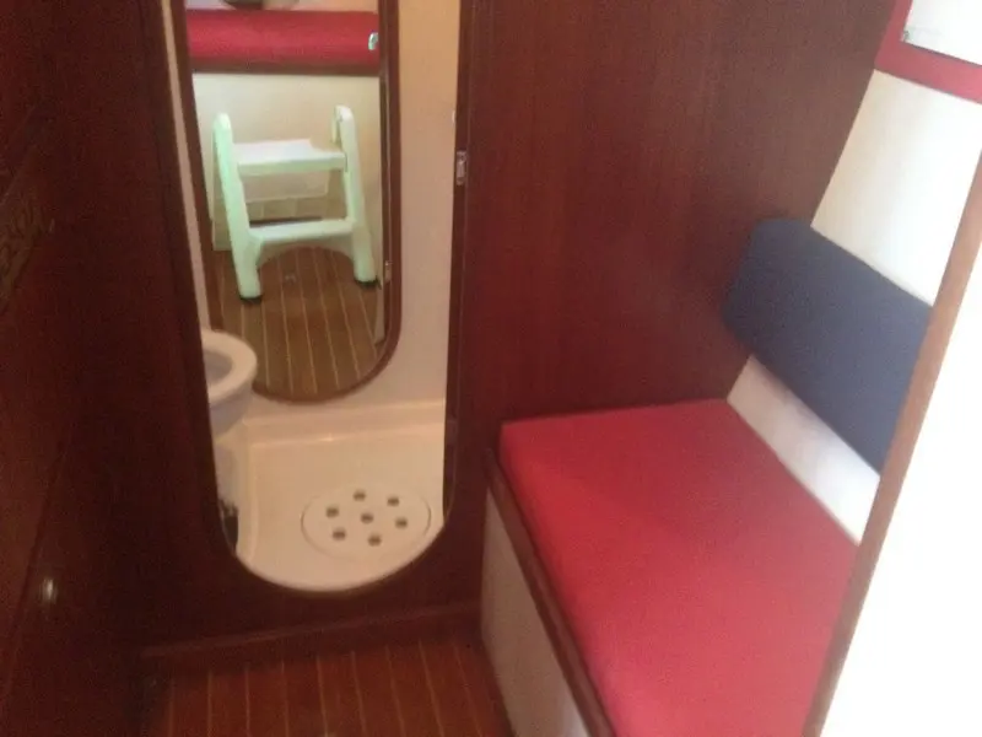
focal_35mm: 35
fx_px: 993
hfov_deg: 52.6
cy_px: 368
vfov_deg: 40.7
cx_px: 491
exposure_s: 1/15
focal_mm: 4.28
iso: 640
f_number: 2.4
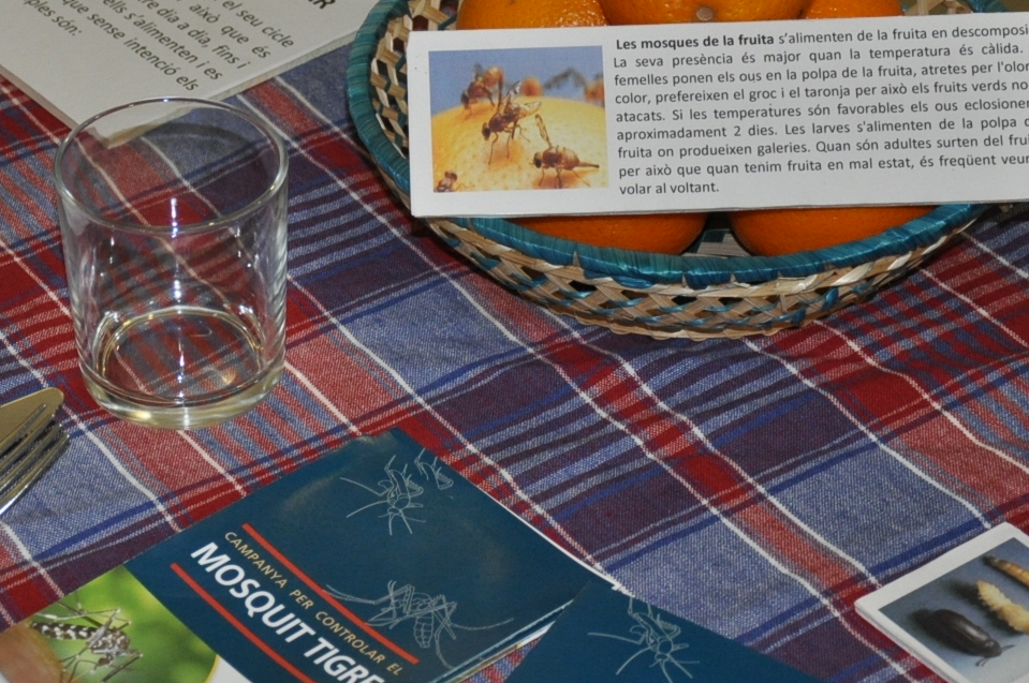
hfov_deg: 17.9
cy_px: 258
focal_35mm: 114
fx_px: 3255
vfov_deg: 12.0
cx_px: 256
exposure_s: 1/60
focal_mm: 34
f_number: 4.2
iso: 800
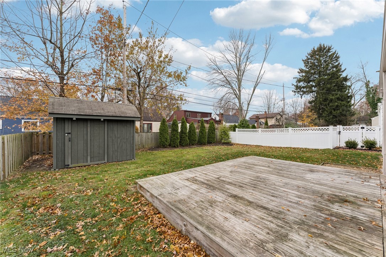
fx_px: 150
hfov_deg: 104.3
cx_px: 193
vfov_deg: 81.2
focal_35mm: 14
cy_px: 128
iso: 200
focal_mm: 14
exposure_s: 1/125
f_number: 8
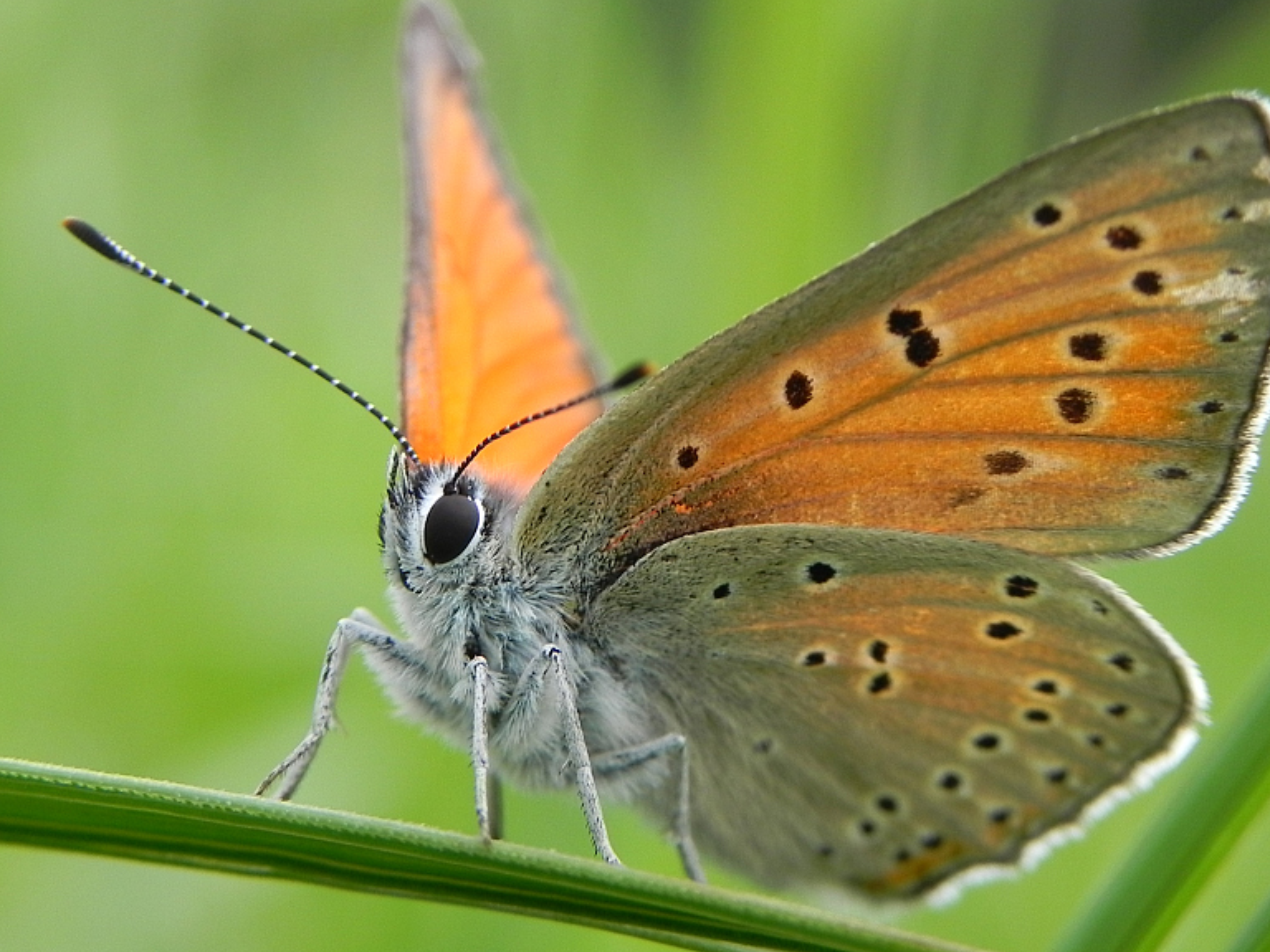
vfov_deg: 10.6
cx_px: 585
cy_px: 559
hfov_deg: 14.1
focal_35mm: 140
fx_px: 5136
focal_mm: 18.8
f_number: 4
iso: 160
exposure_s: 1/418
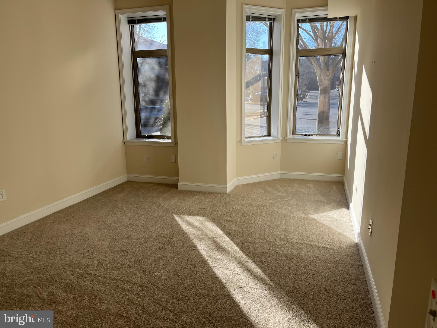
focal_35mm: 26
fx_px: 328
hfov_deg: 67.3
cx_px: 218
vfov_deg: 53.1
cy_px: 164
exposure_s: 1/140
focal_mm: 5.1
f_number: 1.6
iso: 40
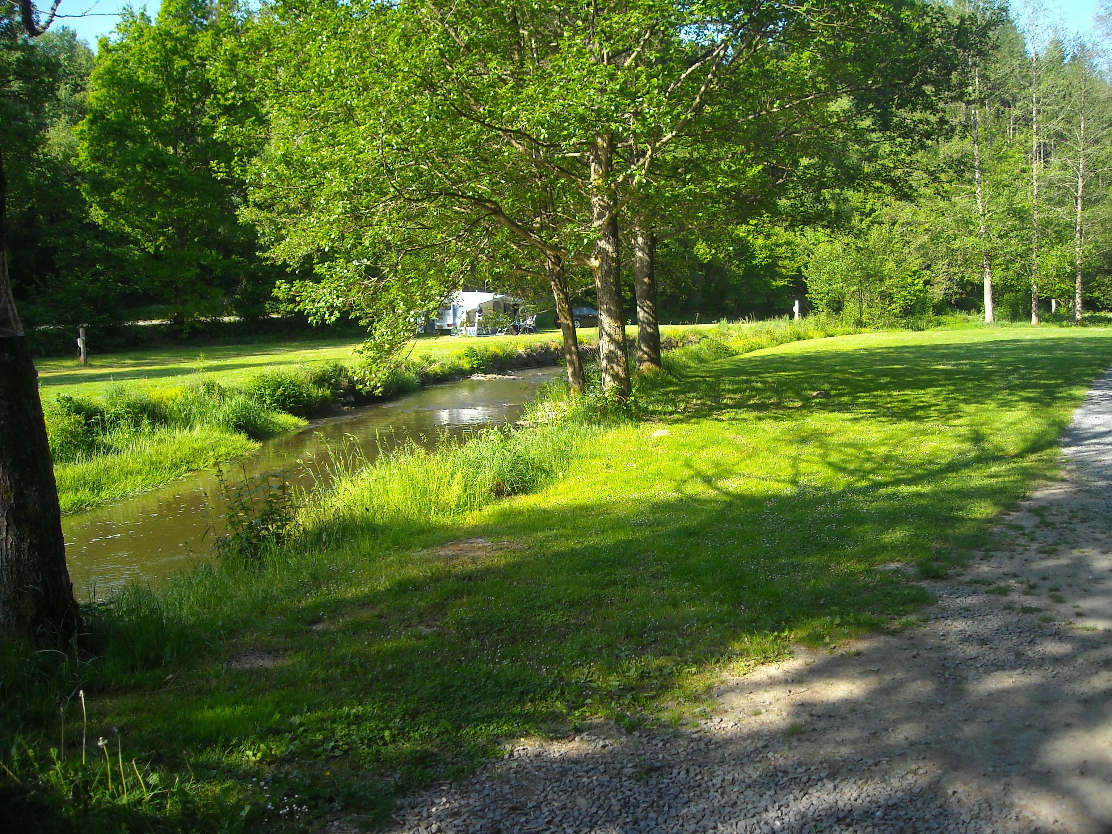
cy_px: 417
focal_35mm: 35
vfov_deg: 40.7
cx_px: 556
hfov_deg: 52.6
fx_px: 1124
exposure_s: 1/218
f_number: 2.8
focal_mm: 5.7
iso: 64
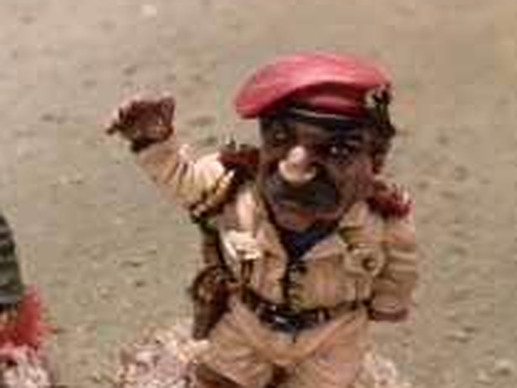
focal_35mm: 72
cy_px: 147
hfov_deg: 24.9
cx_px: -72
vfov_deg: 20.4
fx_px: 1075
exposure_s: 1/60
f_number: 3.1
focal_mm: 5
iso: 400
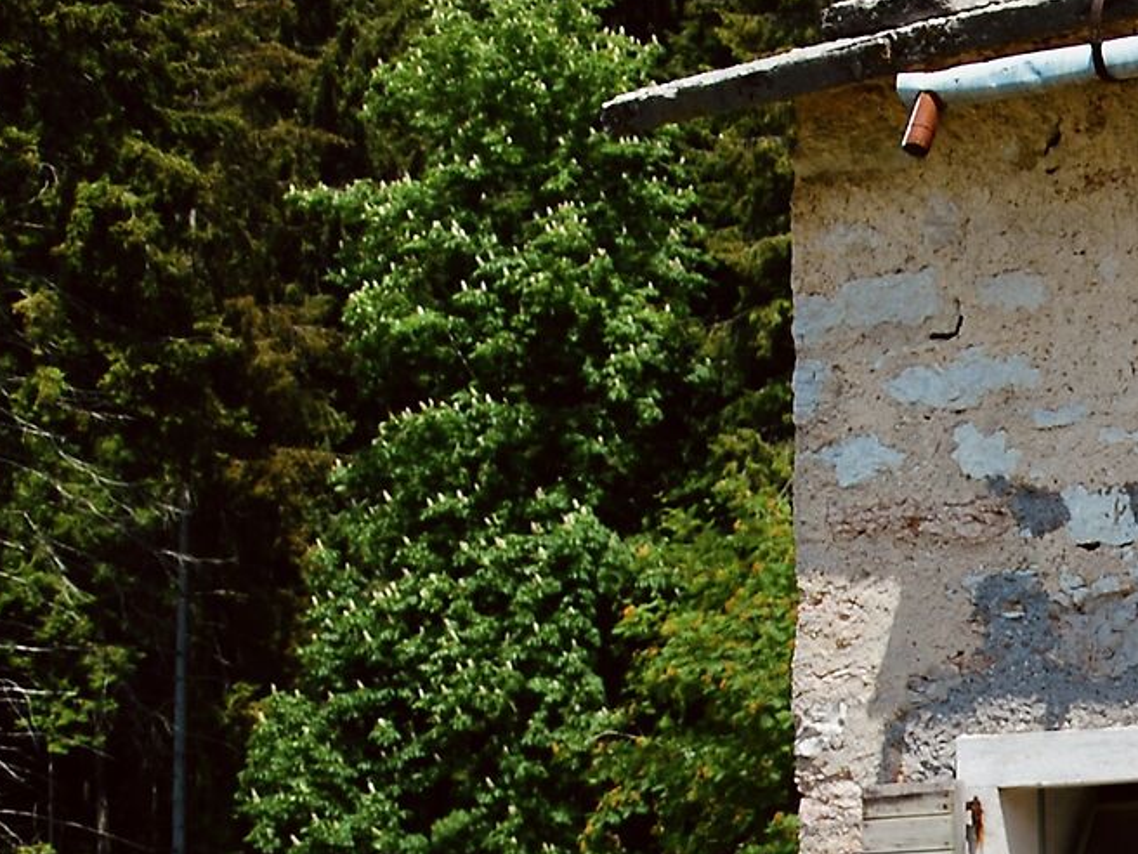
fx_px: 3813
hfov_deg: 16.2
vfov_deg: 12.6
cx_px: 1419
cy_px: 897
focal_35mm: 116
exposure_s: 1/800
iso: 100
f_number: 5
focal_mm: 22
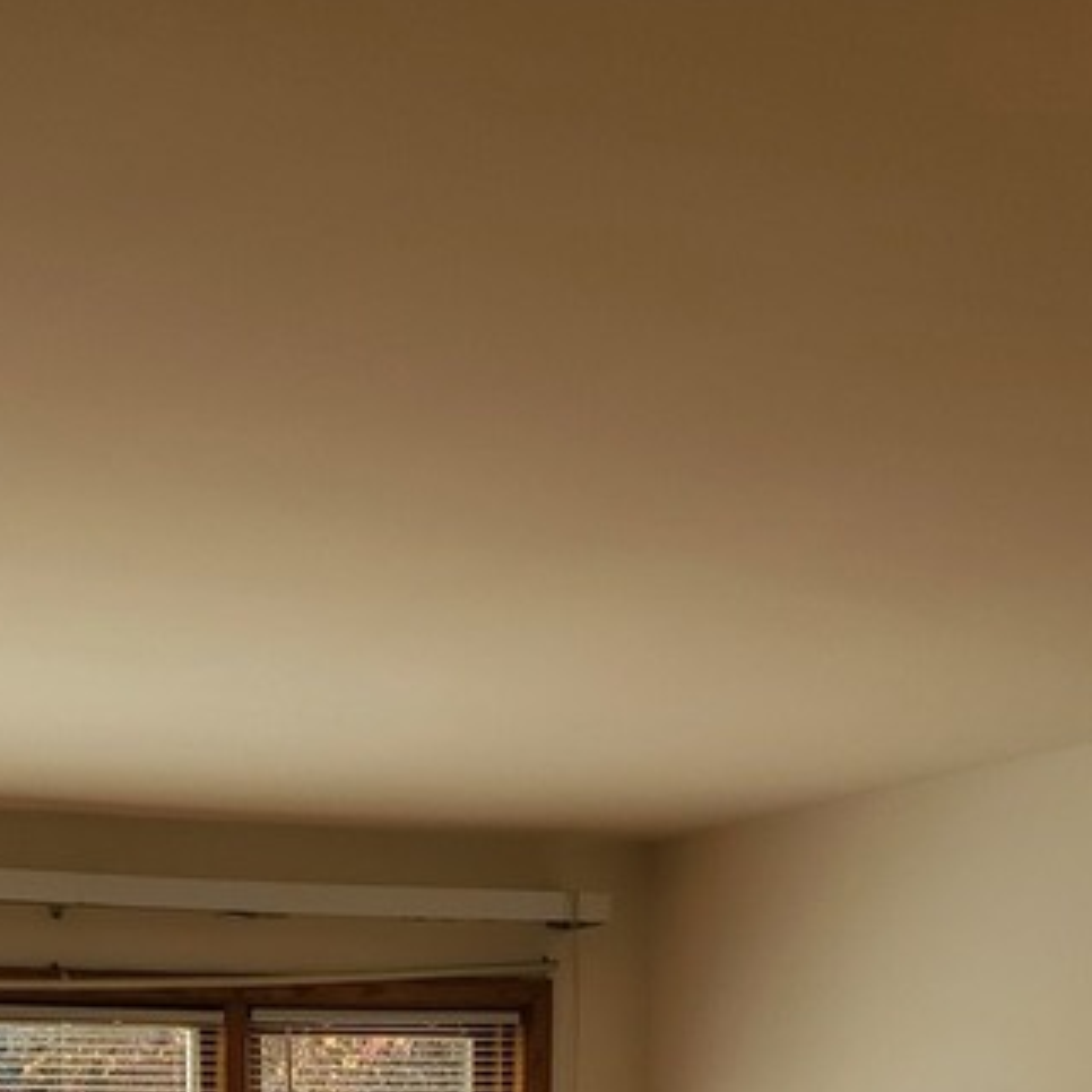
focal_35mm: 77
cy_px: 1594
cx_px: 156
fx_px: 2748
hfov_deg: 22.1
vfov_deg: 19.8
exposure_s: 1/185
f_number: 2.4
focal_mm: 4.3
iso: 50
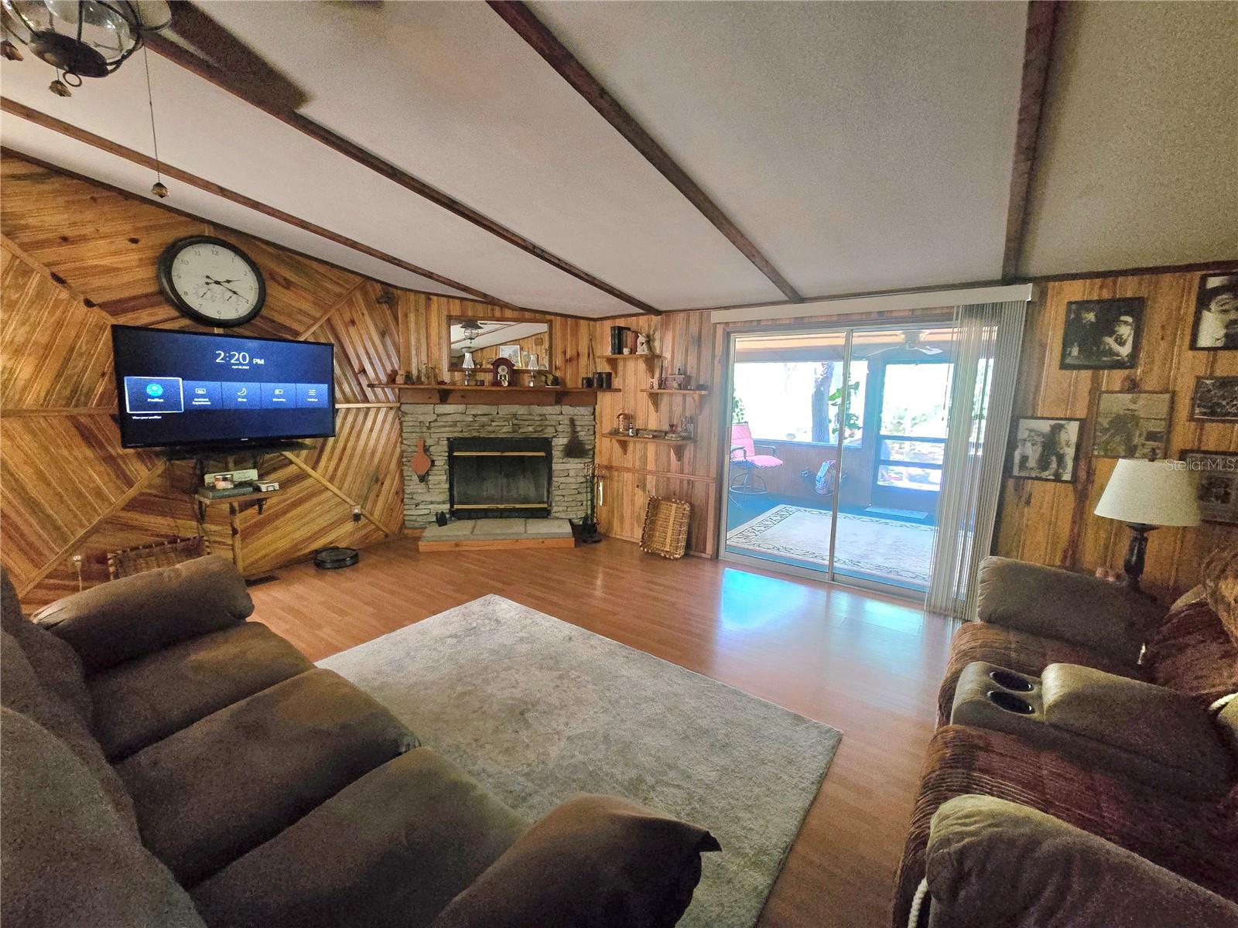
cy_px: 464
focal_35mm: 13
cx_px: 619
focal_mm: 2.2
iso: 1600
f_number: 2.2
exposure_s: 1/60.2
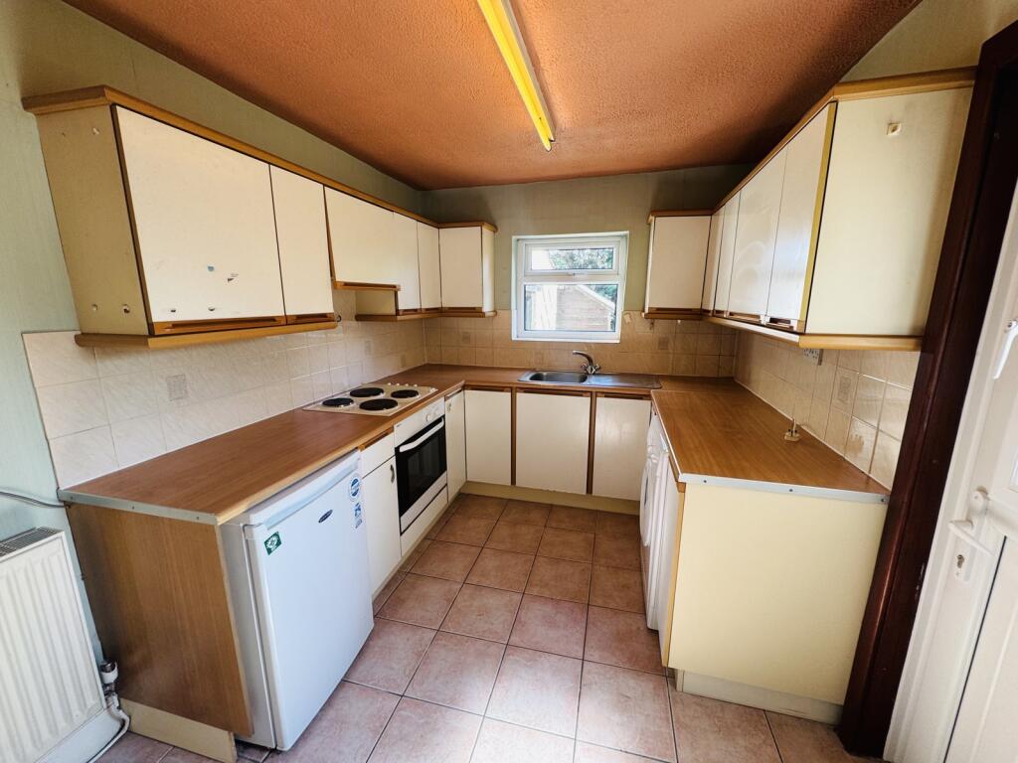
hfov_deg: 102.1
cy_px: 382
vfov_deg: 85.7
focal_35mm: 14
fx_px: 412
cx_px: 509
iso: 80
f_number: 2.2
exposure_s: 1/100
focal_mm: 2.22
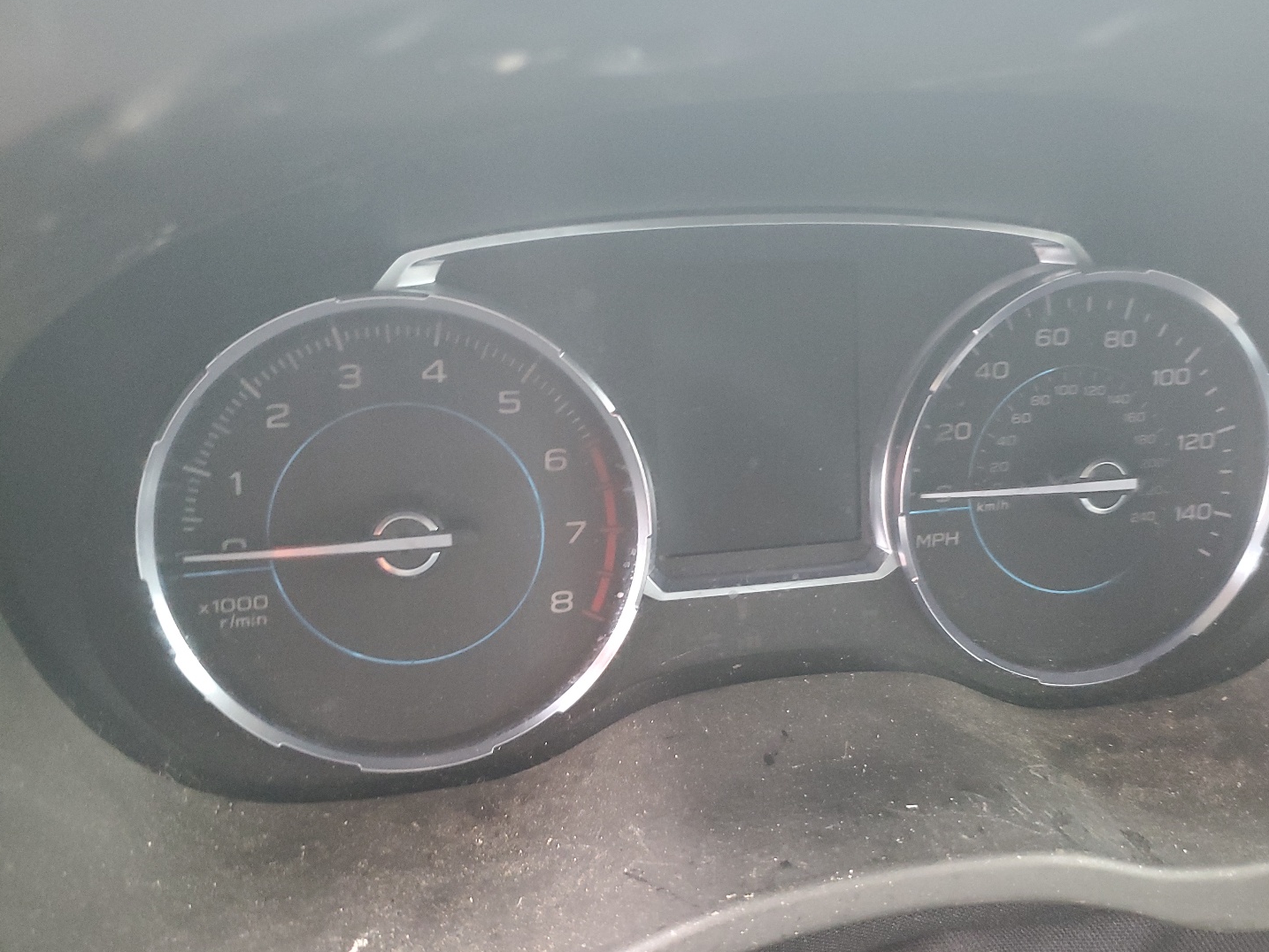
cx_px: 699
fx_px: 1063
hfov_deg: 61.5
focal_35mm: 29
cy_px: 526
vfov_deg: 48.2
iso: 296
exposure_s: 1/24
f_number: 1.5
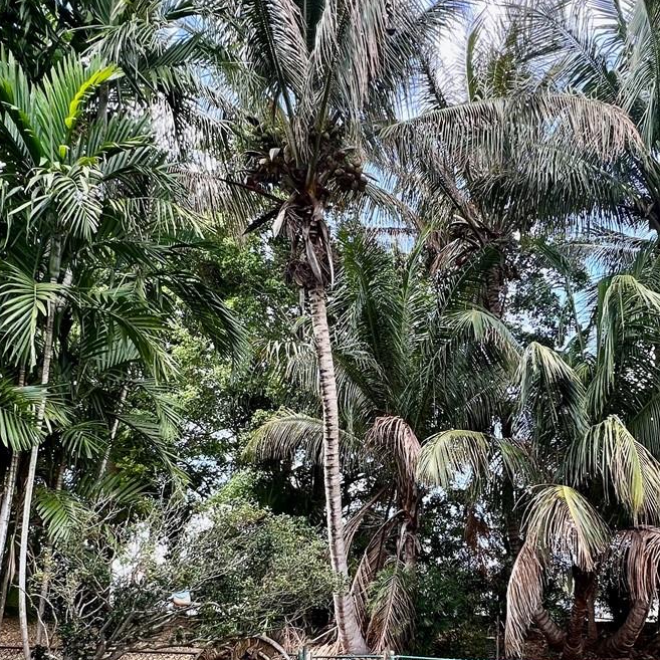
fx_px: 604
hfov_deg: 56.9
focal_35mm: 28
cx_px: 393
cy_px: 518
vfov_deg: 53.8
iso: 32
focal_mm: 1.57
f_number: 1.8
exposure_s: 1/133
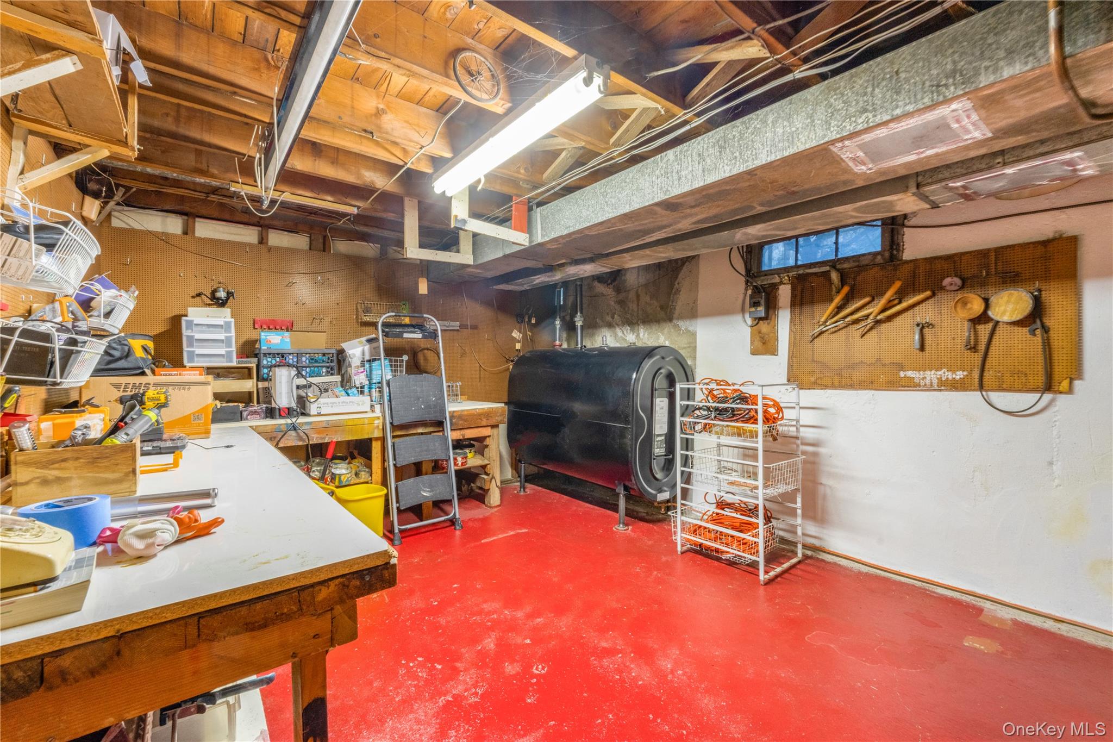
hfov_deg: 104.3
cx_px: 556
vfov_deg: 81.2
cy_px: 371
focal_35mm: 14
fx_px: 433
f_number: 14
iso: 1600
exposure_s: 1/1.25
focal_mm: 14
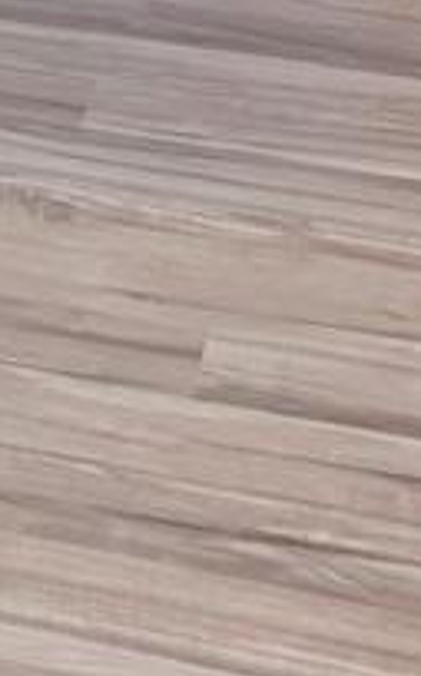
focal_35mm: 200
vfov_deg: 9.2
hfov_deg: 5.4
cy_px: -1064
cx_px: -1495
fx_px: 3682
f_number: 1.78
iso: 50
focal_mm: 6.86
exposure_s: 1/120
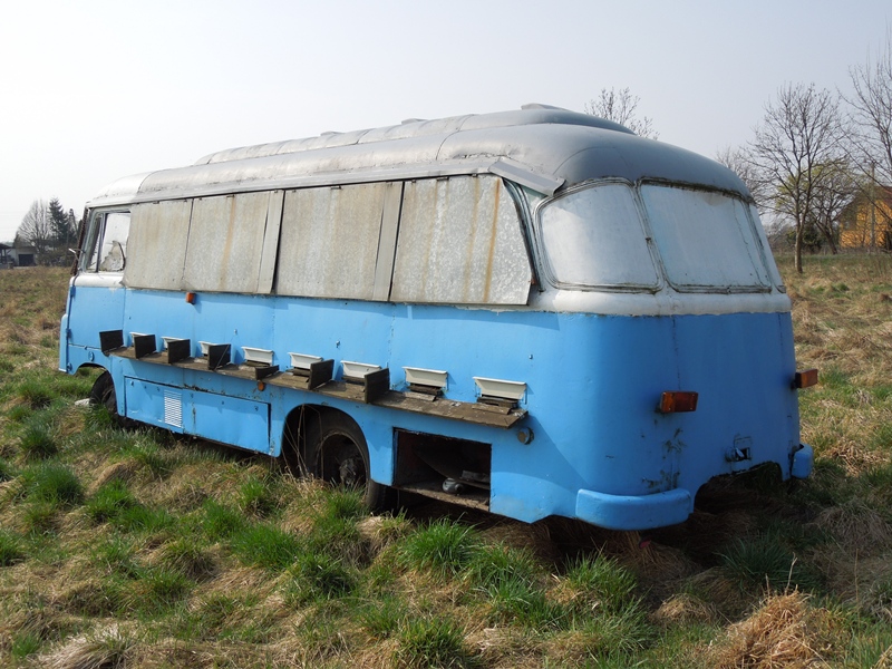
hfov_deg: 52.6
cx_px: 446
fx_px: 902
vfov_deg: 40.7
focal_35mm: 35
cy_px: 334
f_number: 3.7
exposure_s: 1/800
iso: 100
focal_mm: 6.3
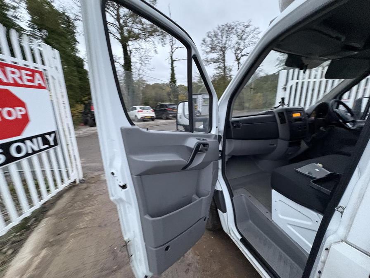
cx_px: 185
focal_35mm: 14
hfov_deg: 102.1
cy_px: 139
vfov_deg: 85.7
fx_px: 150
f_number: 2.2
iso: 1000
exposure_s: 1/59
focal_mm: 2.22
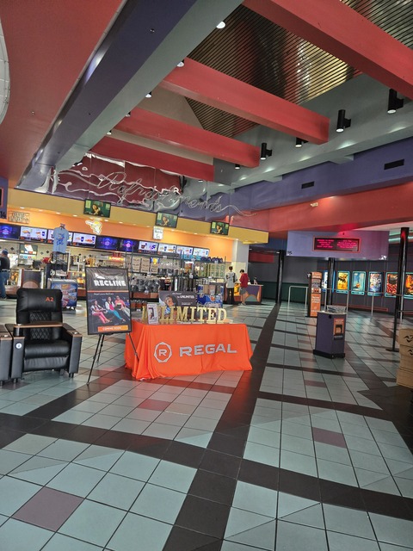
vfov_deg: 73.9
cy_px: 276
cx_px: 206
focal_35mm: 23
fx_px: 366
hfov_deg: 58.9
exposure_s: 1/120
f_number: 1.8
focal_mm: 5.4
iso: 500
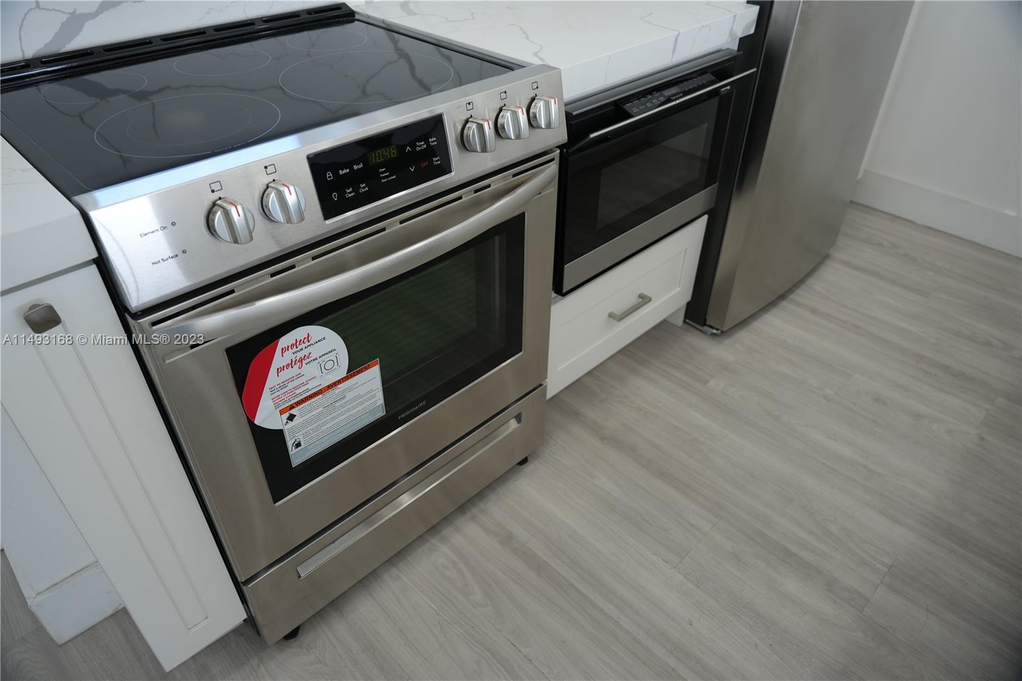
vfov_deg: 53.1
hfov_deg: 73.8
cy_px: 340
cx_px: 511
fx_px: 681
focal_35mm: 24
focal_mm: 24
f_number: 4
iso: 320
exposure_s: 1/160
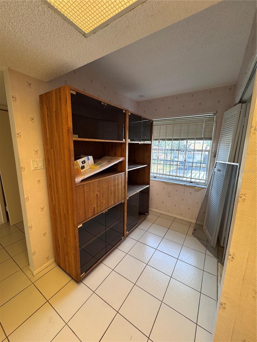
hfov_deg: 85.7
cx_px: 128
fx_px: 139
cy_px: 171
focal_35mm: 14
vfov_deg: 102.1
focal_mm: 2.22
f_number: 2.2
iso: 200
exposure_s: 1/120
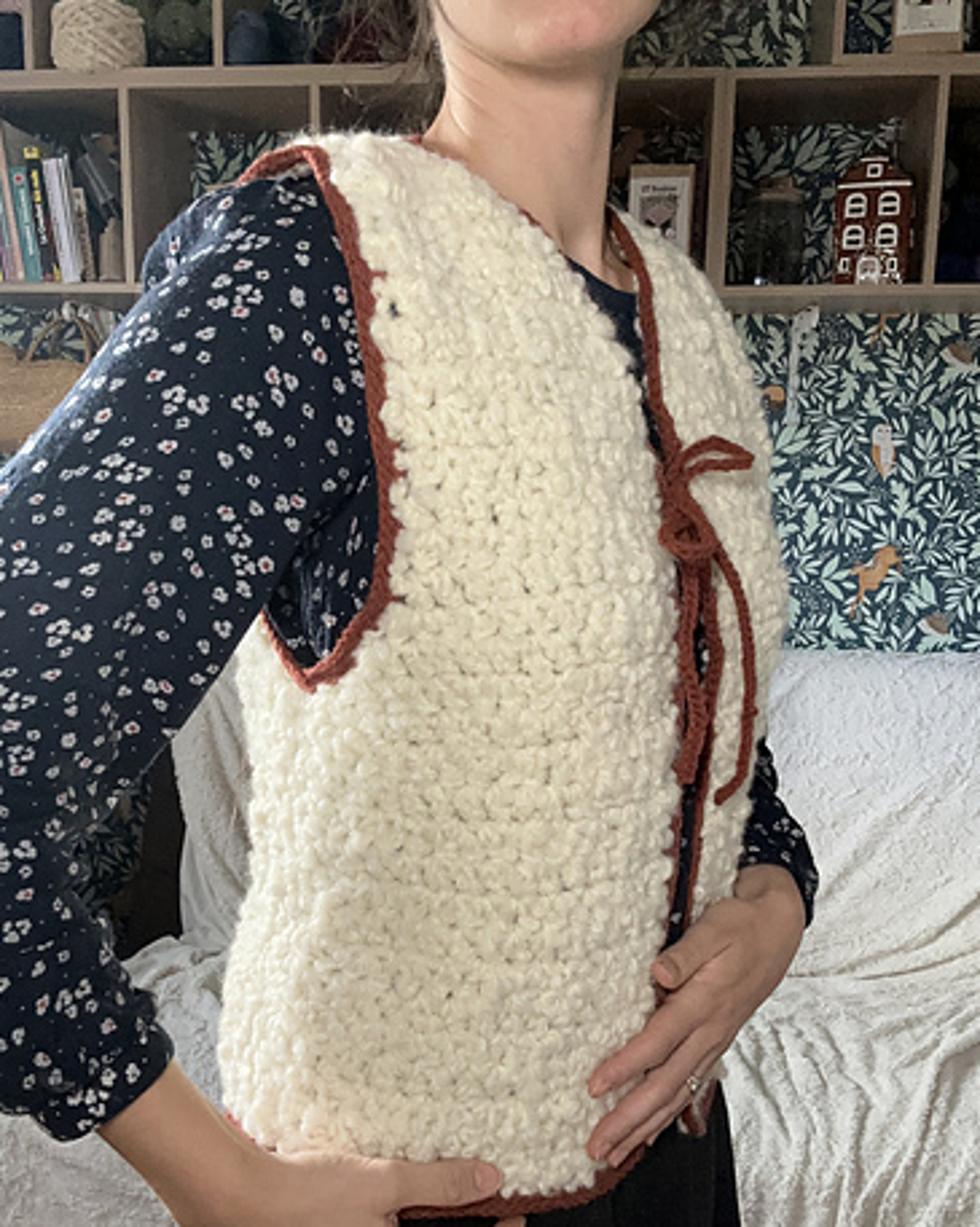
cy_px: 655
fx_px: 1161
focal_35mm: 32
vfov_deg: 55.6
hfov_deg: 45.8
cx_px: 493
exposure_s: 1/60
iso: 125
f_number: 1.9
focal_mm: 2.69
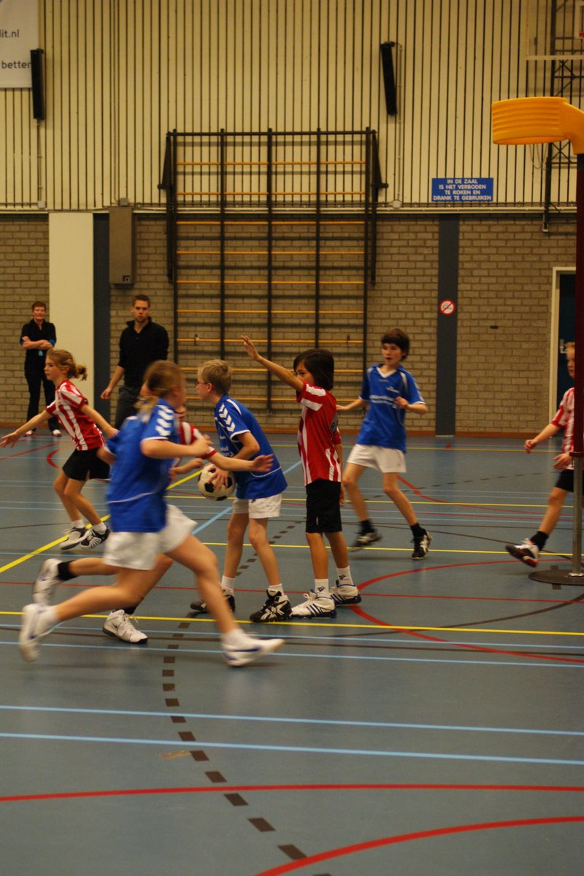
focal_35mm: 60
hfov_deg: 22.6
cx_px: 292
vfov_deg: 33.4
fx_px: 1460
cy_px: 438
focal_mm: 40
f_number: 2.8
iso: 800
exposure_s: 1/100
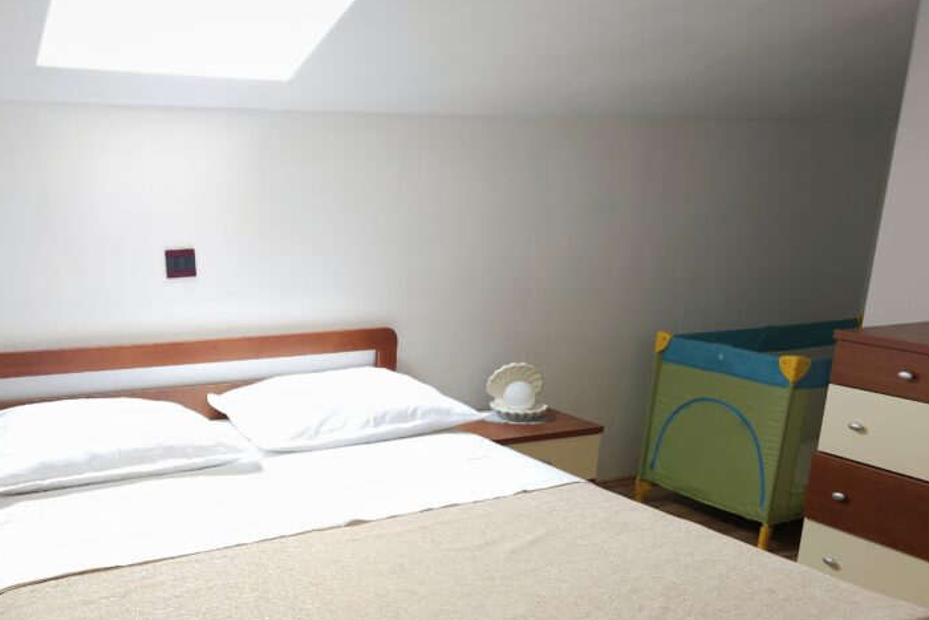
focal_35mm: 35
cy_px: 469
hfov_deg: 52.9
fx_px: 903
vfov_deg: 36.9
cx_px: 280
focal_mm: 6.3
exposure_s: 1/10
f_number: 1.7
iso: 50
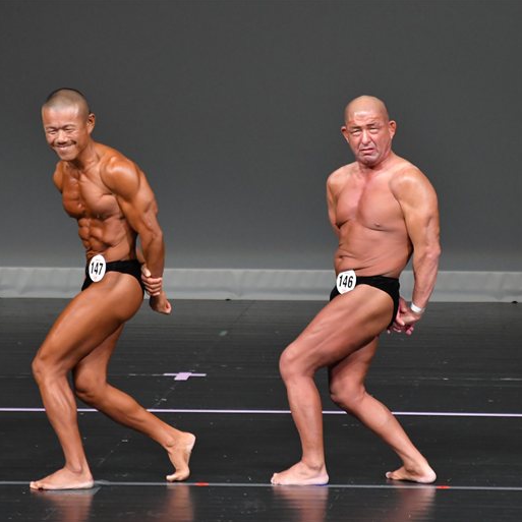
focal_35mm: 481
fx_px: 8206
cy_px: 260
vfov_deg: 3.6
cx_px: 342
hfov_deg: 3.6
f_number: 5.6
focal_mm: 250
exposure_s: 1/400
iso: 4000
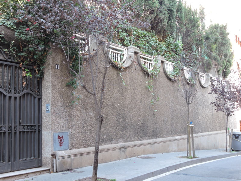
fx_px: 313
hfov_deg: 42.1
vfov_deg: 32.2
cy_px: 90
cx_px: 120
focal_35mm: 45
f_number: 4
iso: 125
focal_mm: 8.1
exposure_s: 1/30
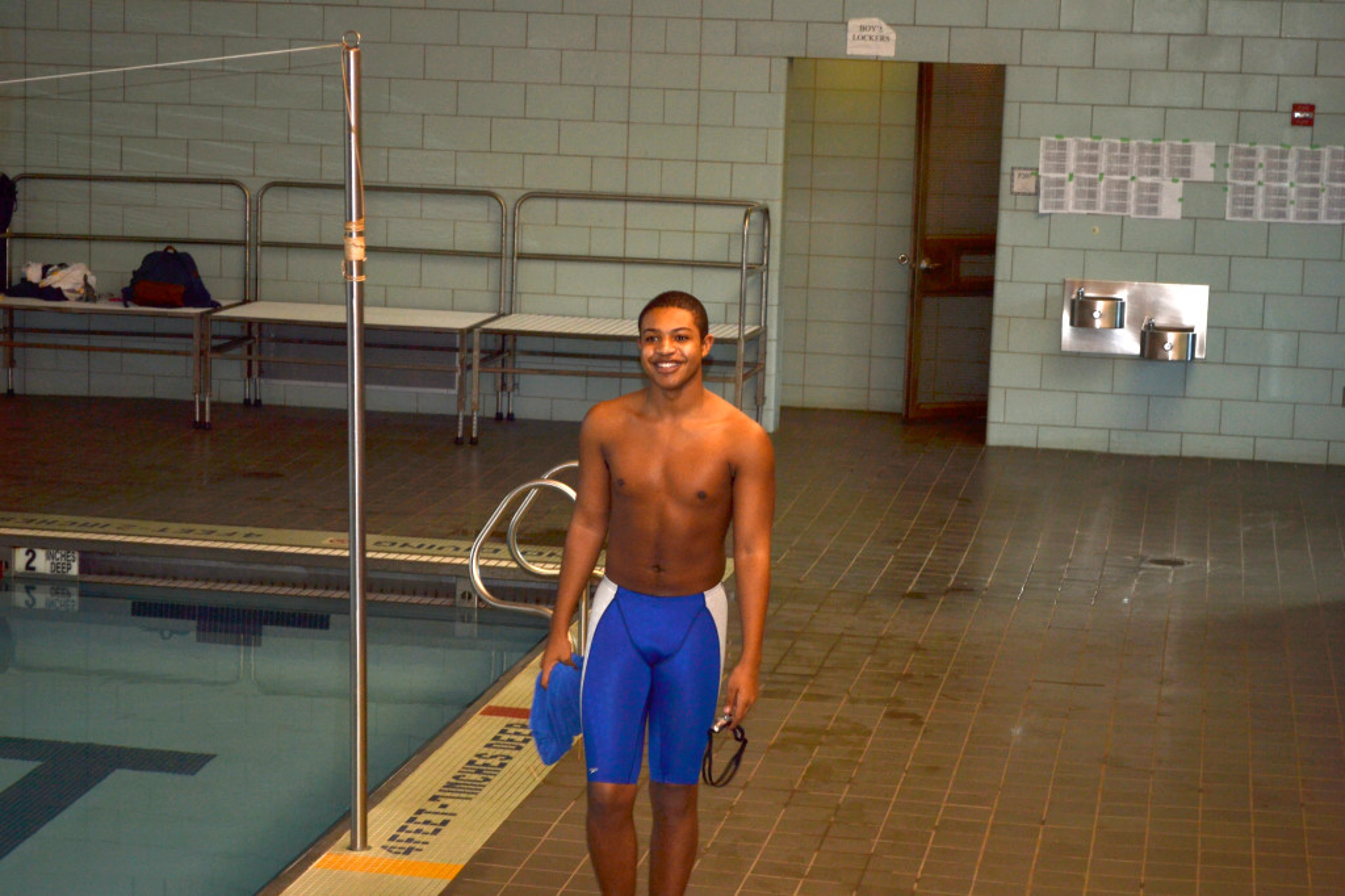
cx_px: 672
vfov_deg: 16.5
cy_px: 448
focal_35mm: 82
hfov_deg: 24.6
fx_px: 3081
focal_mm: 55
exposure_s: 1/60
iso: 100
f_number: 5.6
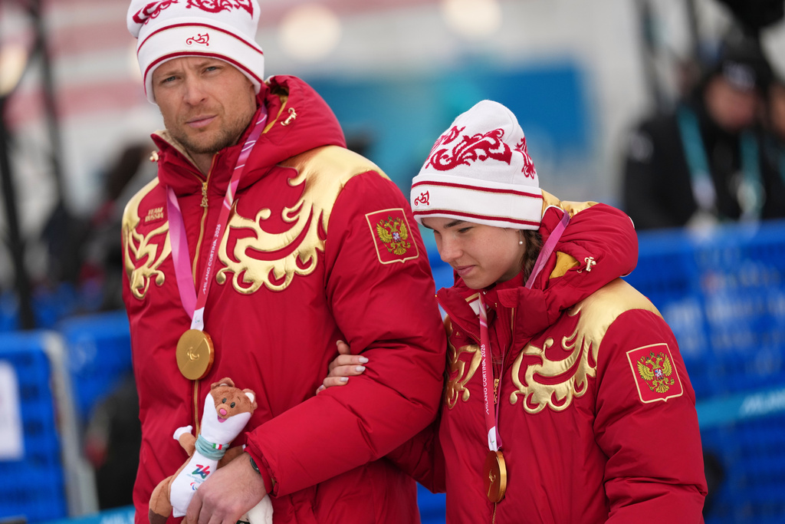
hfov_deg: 6.9
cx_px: 392
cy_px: 262
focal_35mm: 300
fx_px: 6542
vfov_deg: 4.6
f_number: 2.8
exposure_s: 1/5000
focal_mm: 300
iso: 640
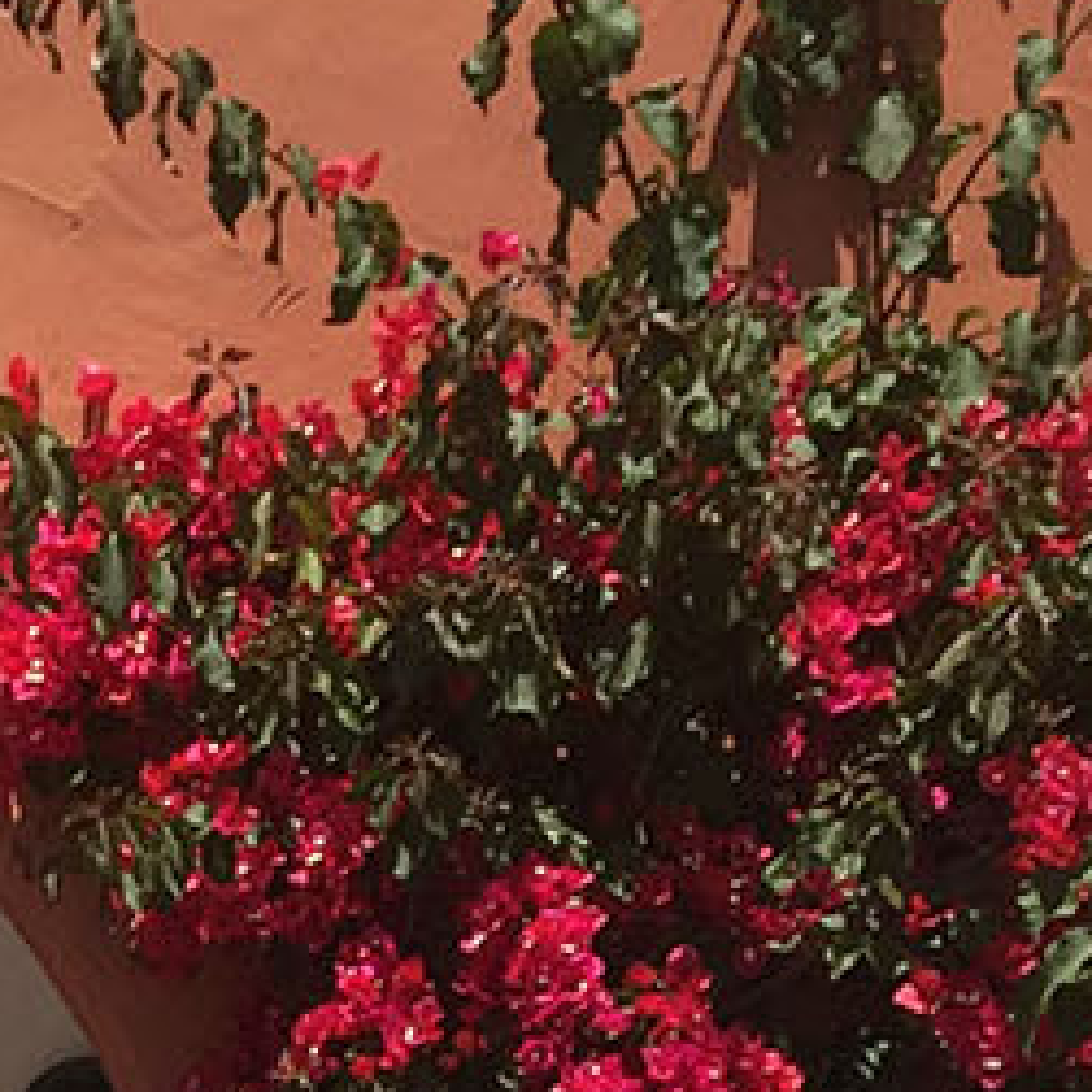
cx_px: -265
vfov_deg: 10.3
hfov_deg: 11.6
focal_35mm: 147
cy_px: 2650
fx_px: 5246
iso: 32
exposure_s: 1/1883
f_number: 2.2
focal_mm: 4.15
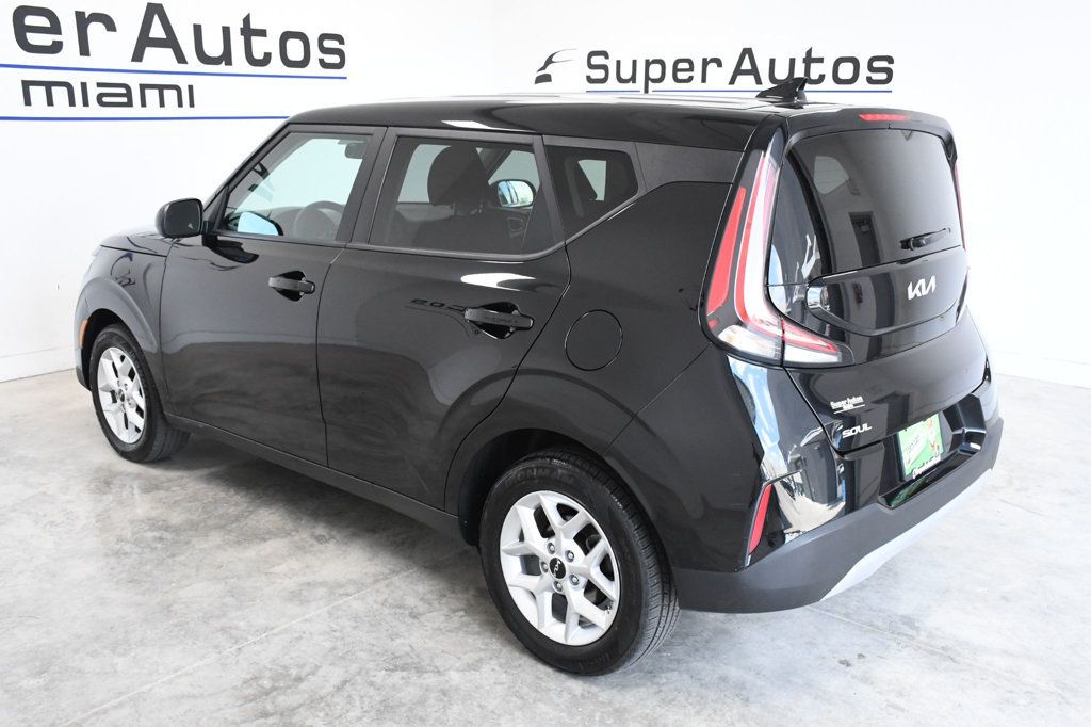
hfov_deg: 57.2
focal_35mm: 33
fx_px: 1000
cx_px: 546
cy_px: 364
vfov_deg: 39.9
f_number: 8
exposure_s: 1/250
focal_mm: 22
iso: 2500
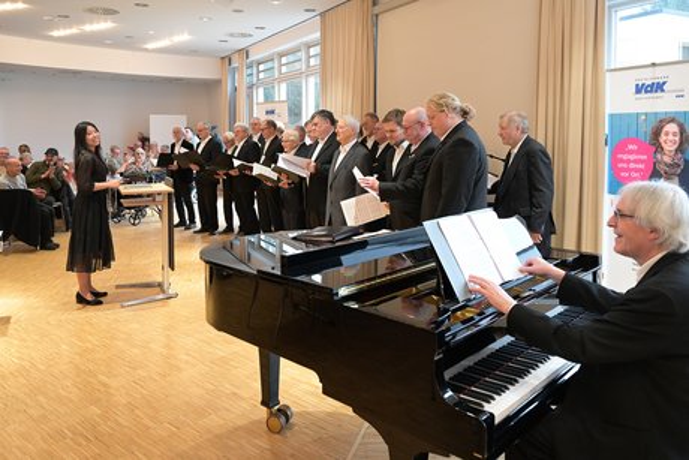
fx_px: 517
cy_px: 230
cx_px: 344
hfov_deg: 67.4
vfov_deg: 48.0
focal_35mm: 27
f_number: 5.6
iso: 3200
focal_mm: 27
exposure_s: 1/80
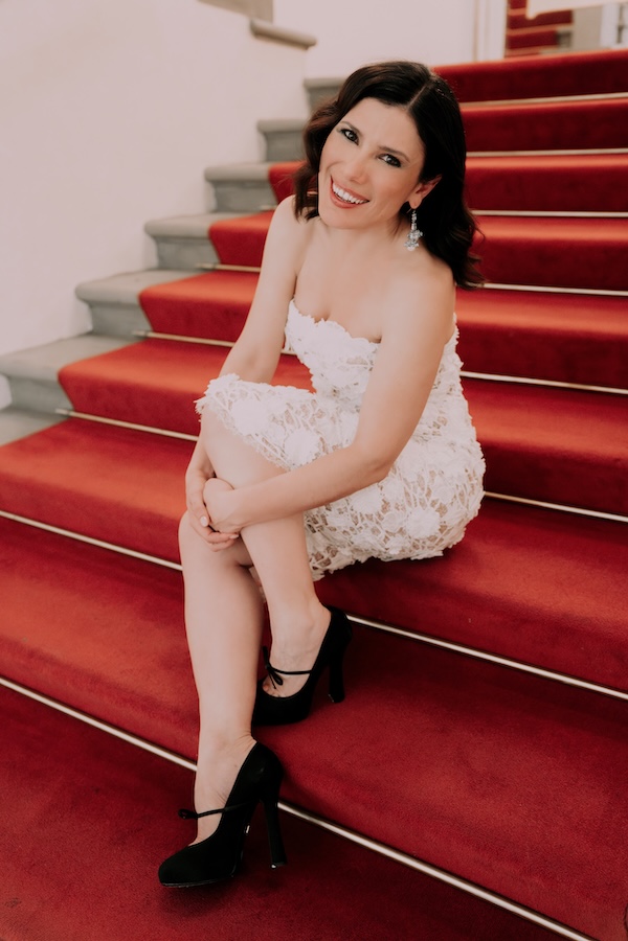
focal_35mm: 34
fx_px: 890
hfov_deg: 38.9
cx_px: 314
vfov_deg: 55.8
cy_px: 470
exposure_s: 1/80
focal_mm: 34
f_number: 2.8
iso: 2000
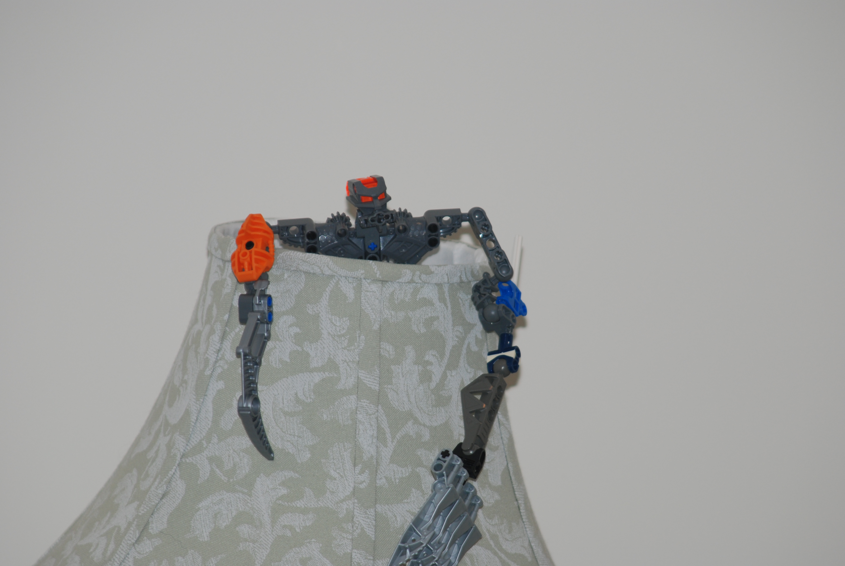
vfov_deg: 4.6
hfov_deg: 6.9
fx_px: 7050
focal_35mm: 300
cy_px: 283
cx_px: 422
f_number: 5.6
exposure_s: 1/60
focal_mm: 200
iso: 200
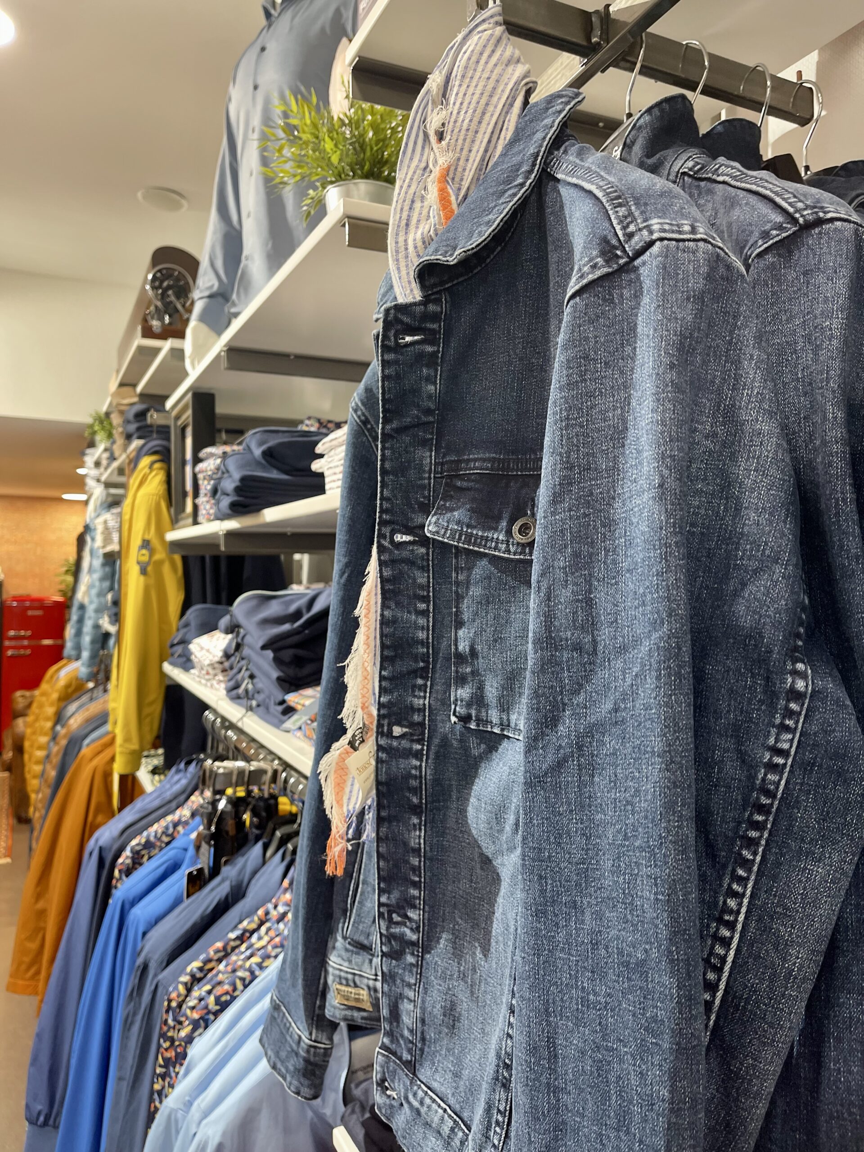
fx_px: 865
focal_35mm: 26
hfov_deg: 53.1
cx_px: 432
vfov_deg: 67.3
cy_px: 576
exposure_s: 1/50
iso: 160
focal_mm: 5.1
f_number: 1.6
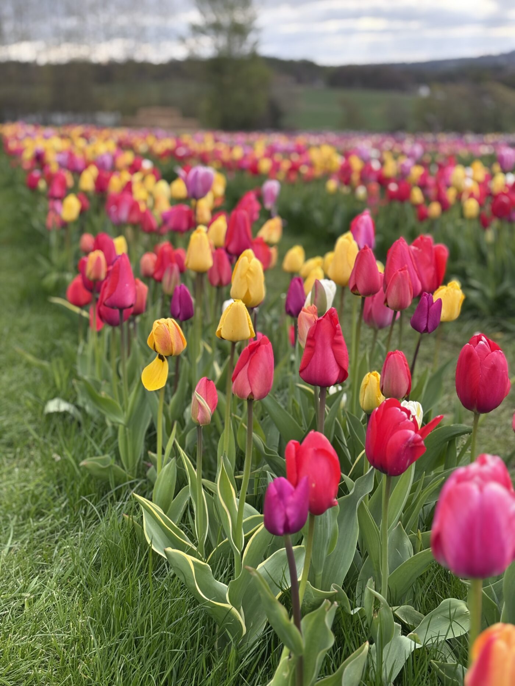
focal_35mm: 52
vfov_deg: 36.8
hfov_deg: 28.0
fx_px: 1032
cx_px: 258
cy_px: 343
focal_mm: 5.96
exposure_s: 1/363
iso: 32
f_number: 1.6
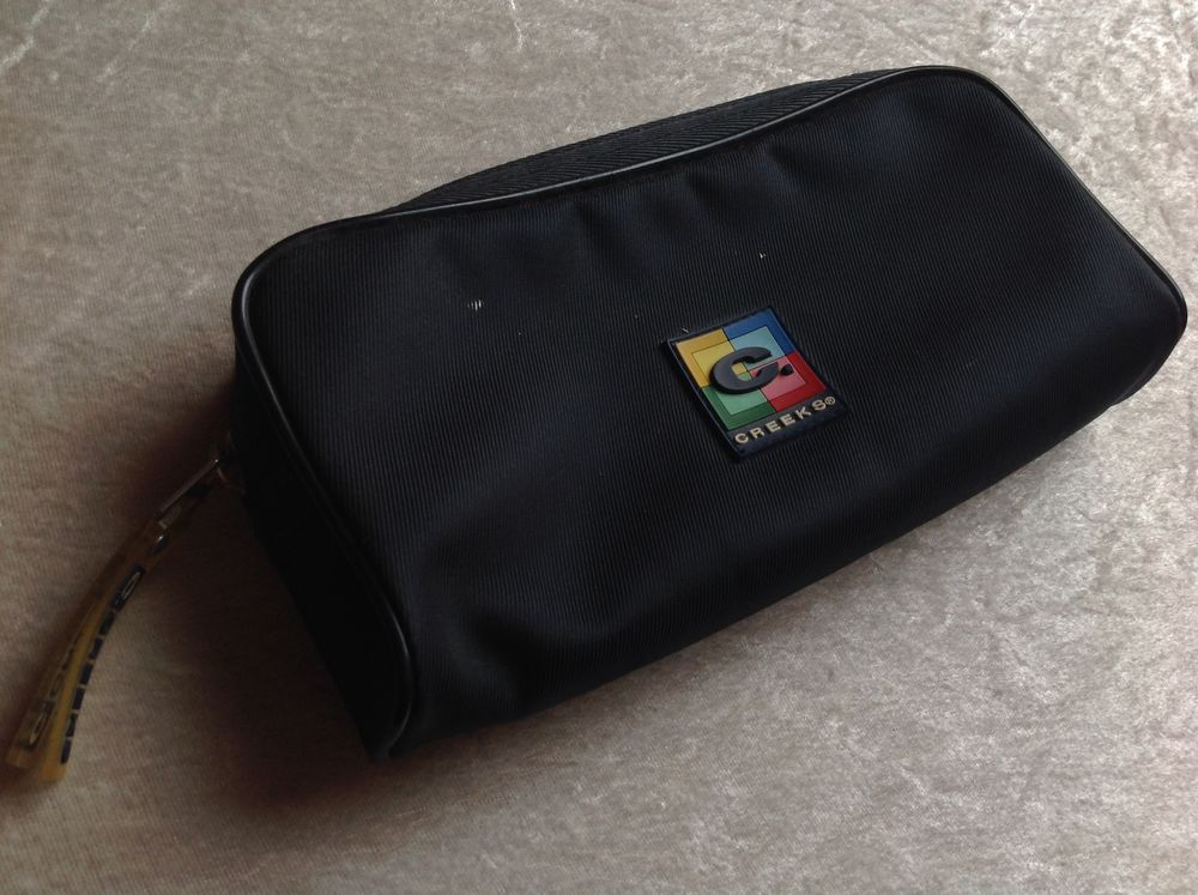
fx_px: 1210
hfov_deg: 52.7
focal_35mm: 35
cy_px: 448
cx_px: 599
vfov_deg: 40.6
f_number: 2.4
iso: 64
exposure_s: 1/40
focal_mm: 4.28
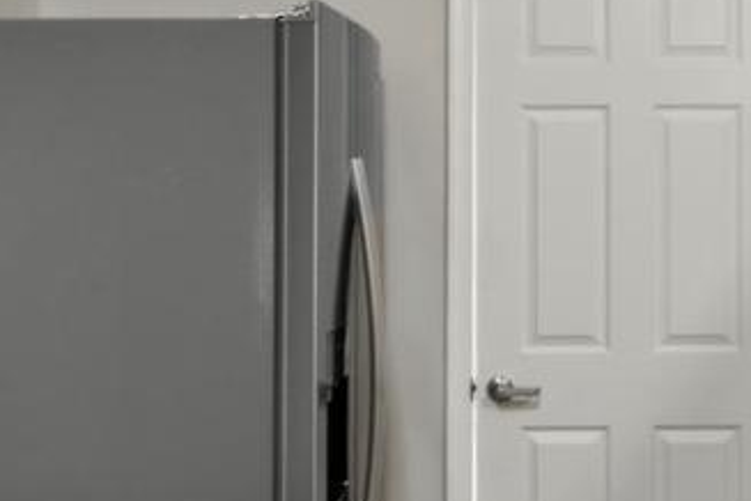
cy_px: 94
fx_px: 1377
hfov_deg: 30.2
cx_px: 533
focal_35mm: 66
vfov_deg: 20.4
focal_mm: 10
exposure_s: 8
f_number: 22
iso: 100
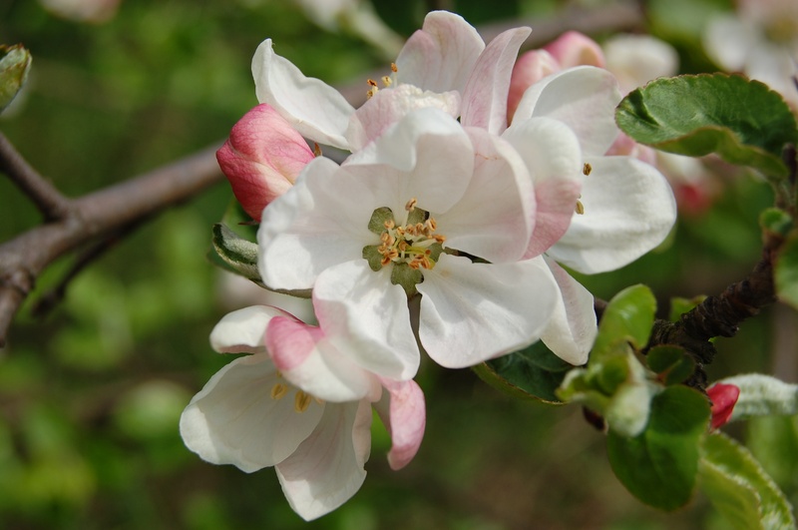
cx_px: 399
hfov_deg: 29.9
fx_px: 1494
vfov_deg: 20.1
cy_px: 265
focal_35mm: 68
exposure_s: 1/640
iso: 200
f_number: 8
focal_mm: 45
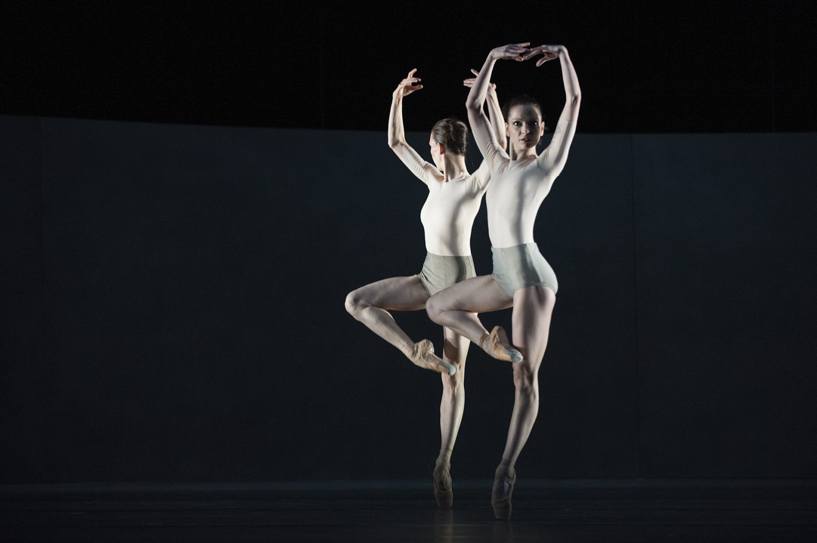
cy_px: 272
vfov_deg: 11.8
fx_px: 2631
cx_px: 408
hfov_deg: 17.7
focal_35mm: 116
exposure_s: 1/400
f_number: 2.8
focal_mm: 116
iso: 6400
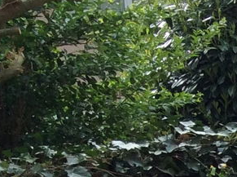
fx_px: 1203
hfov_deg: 9.9
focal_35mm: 176
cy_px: 328
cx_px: 562
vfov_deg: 8.1
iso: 32
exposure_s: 1/424
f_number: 2.4
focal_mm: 3.3
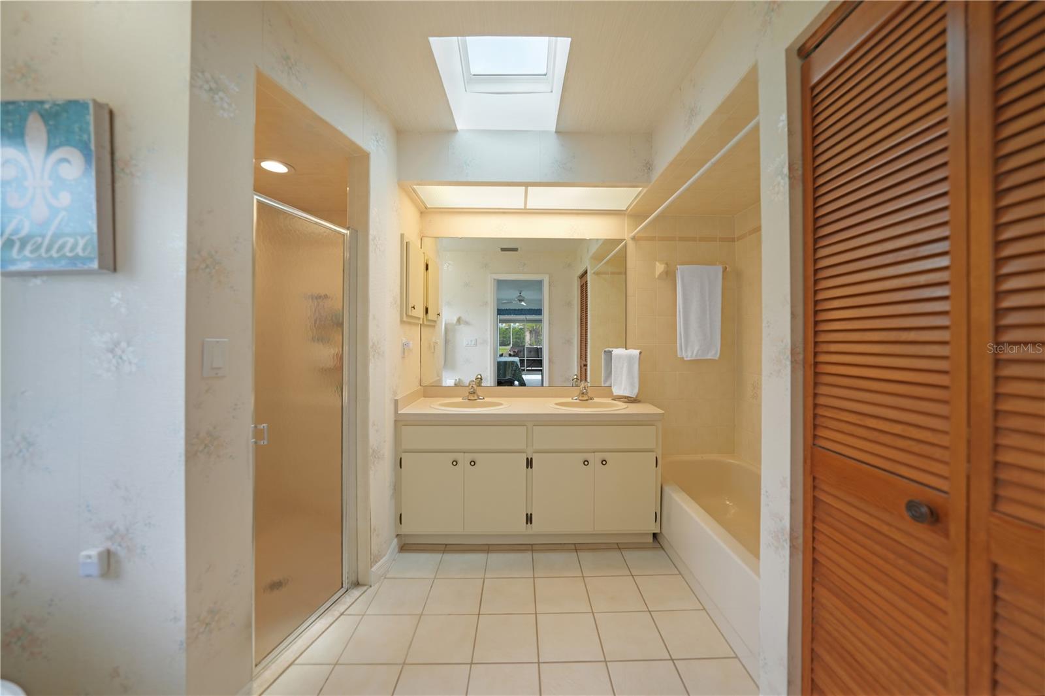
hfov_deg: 112.6
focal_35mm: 12
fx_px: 348
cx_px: 522
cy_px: 348
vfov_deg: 90.0
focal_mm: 12
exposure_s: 1/125
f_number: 2.8
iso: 100
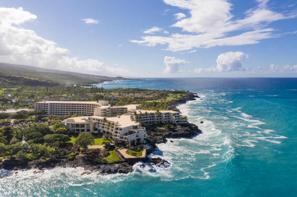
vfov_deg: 46.4
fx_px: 231
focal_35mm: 28
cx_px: 148
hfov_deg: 65.5
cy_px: 98
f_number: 4
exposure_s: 1/240
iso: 100
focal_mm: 10.26
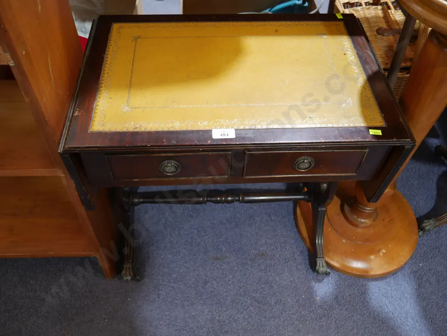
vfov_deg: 44.2
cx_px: 224
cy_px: 168
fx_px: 413
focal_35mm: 32
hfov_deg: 56.8
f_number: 3.6
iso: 640
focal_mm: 16
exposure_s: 1/60
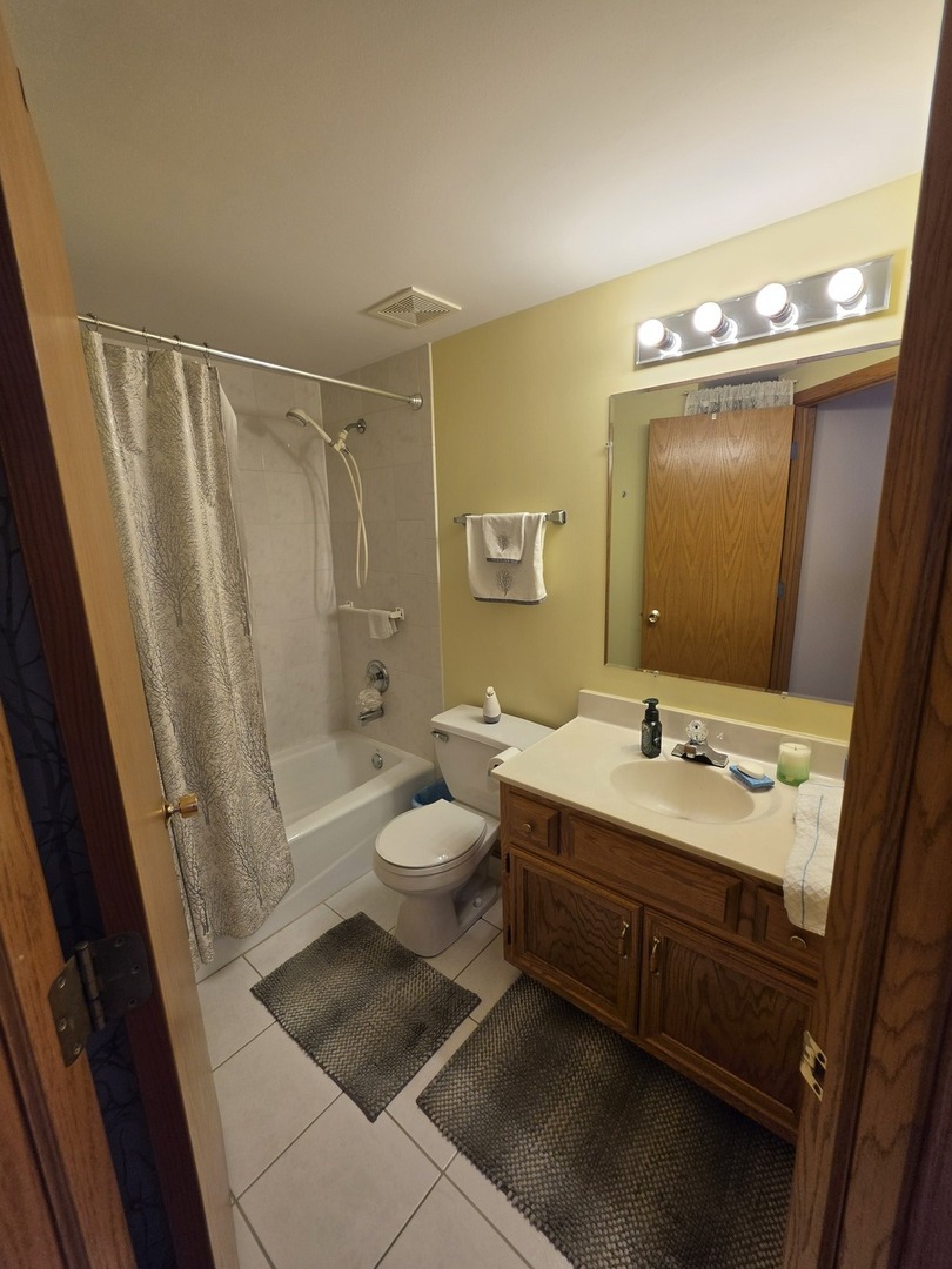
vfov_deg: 106.2
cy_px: 634
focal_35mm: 13
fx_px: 477
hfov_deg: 89.9
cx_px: 476
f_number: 1.9
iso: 40
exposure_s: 1/120
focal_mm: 2.2
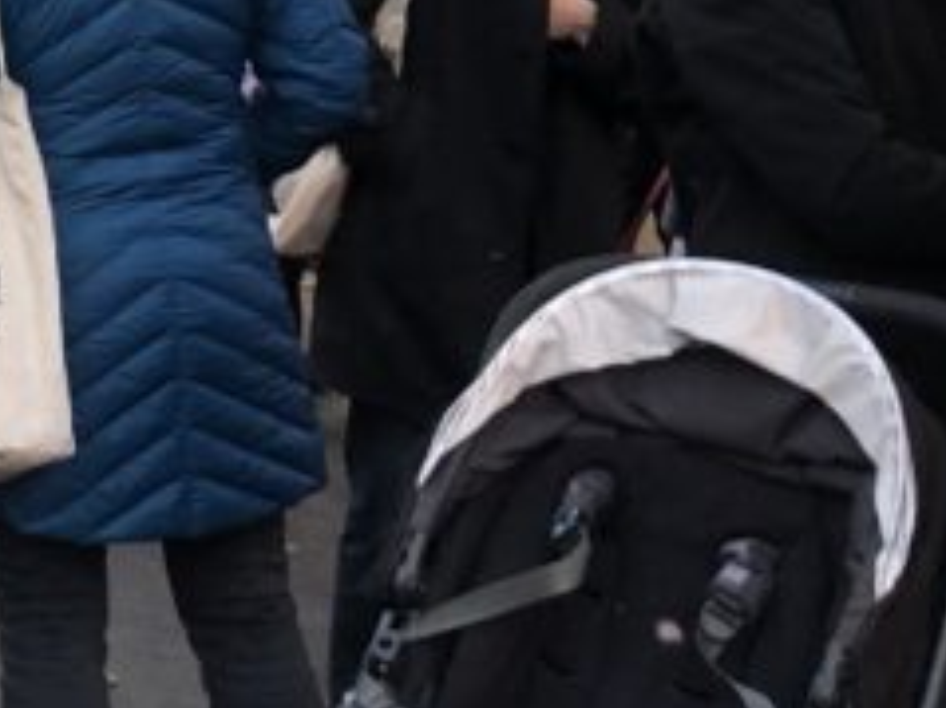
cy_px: -289
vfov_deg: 11.9
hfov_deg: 14.8
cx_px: -625
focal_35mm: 120
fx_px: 3278
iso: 160
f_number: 1.8
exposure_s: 1/51
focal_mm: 3.99
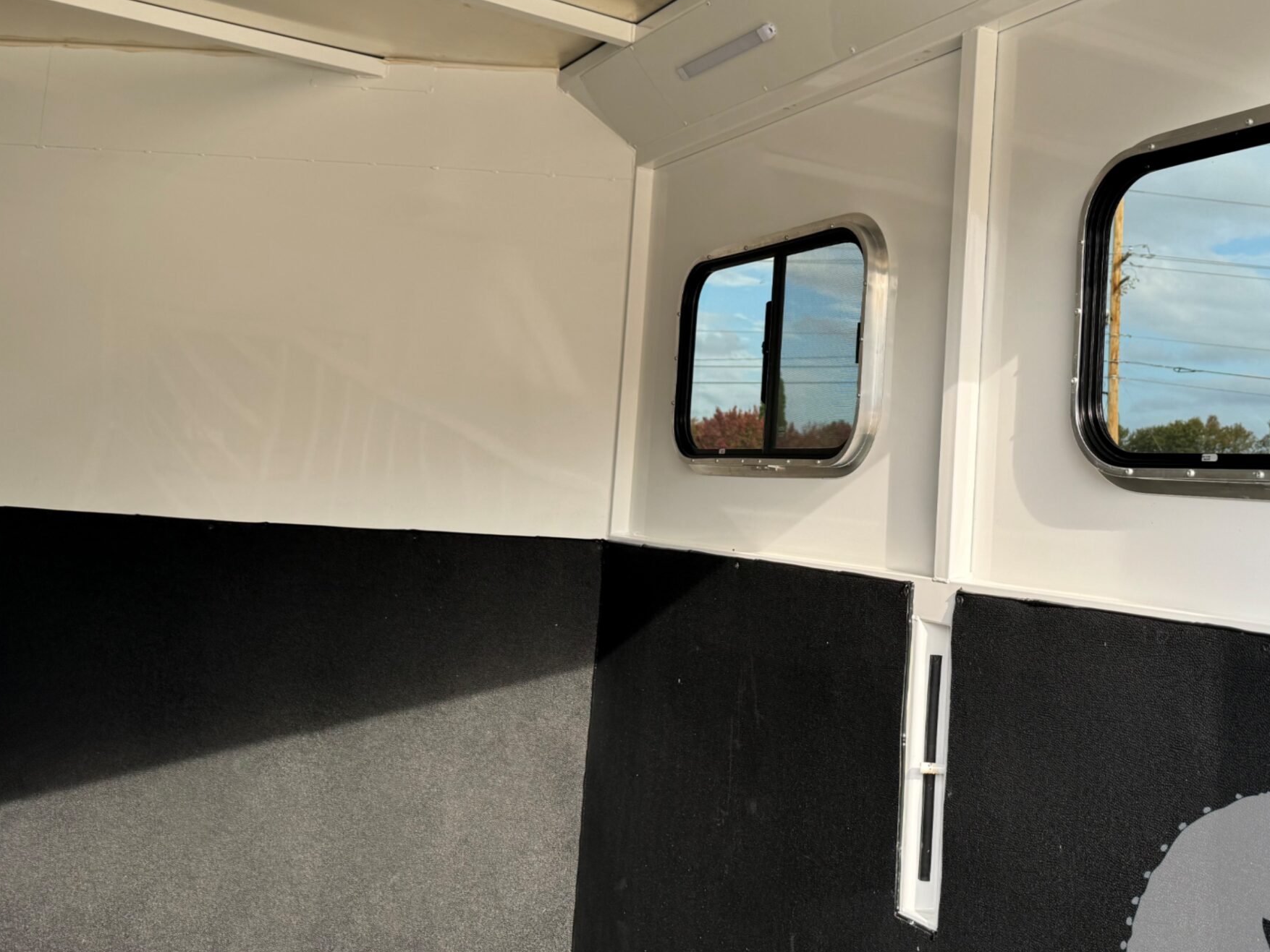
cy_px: 405
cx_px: 864
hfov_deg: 51.5
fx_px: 1284
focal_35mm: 35
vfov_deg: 40.6
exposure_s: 1/756
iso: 80
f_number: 1.78
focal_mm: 6.76
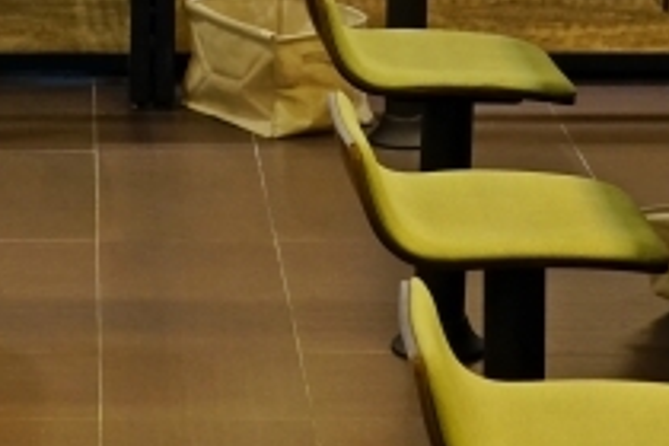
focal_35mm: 164
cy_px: -362
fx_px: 3047
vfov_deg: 8.1
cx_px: 118
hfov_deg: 12.5
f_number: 5.6
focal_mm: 43
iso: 1600
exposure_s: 1/60
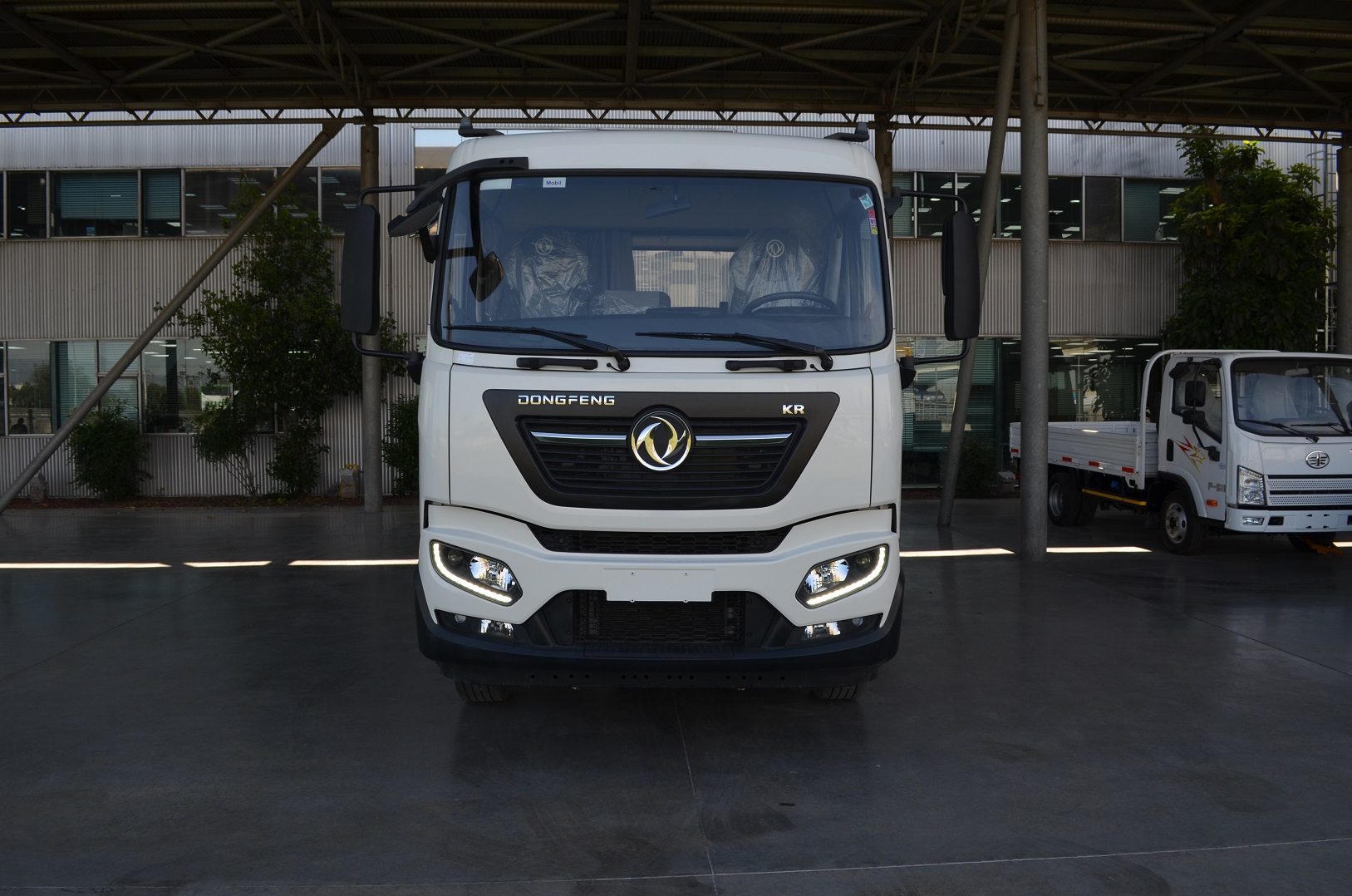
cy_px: 448
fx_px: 1012
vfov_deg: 47.7
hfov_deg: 67.5
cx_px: 676
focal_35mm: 27
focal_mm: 18
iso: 200
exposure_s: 1/200
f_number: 7.1
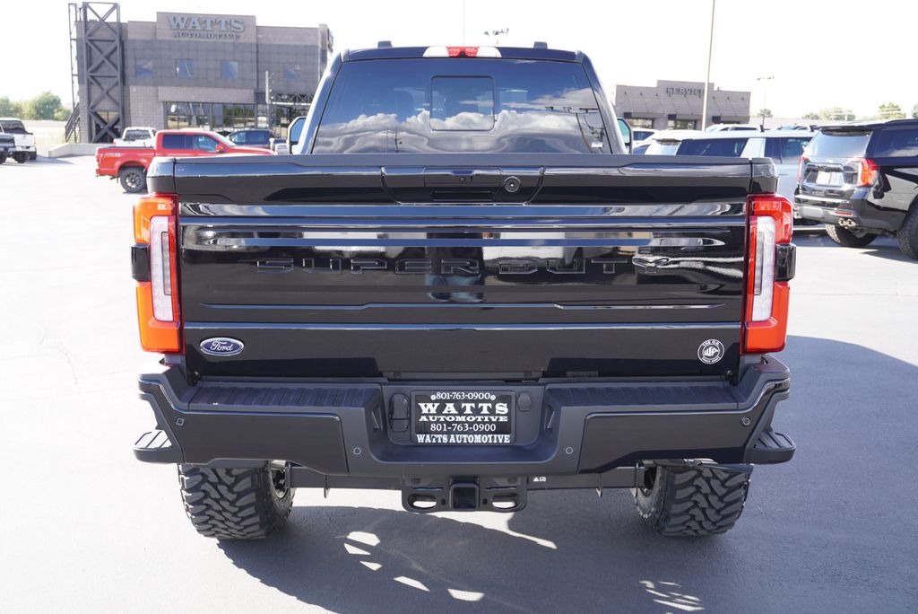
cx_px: 459
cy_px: 307
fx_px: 918
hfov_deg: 53.1
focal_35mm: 36
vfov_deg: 36.9
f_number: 4.5
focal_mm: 24
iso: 100
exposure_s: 1/80
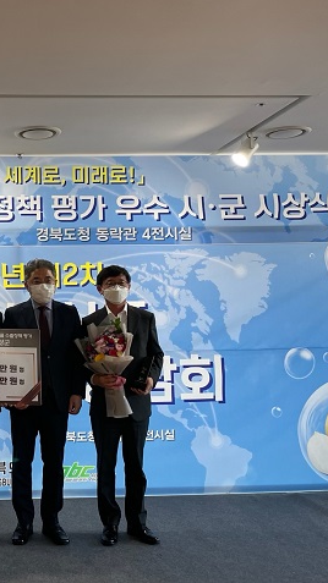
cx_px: 6
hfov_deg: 29.3
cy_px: 292
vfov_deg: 52.8
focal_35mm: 38
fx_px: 588
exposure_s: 1/120
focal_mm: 4.2
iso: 125
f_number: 1.6
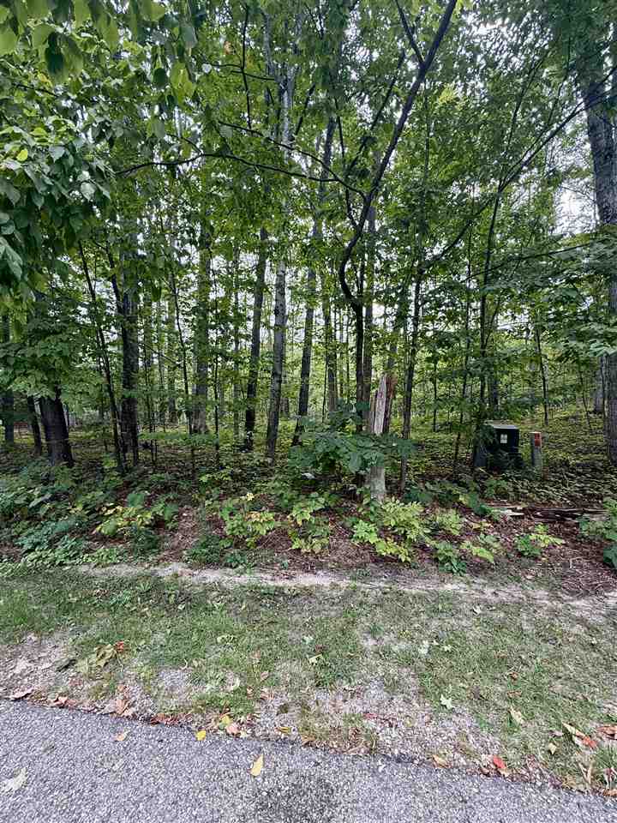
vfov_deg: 102.1
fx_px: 333
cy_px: 412
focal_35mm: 14
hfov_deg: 85.7
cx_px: 308
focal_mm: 2.22
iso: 64
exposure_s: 1/117
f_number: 2.2
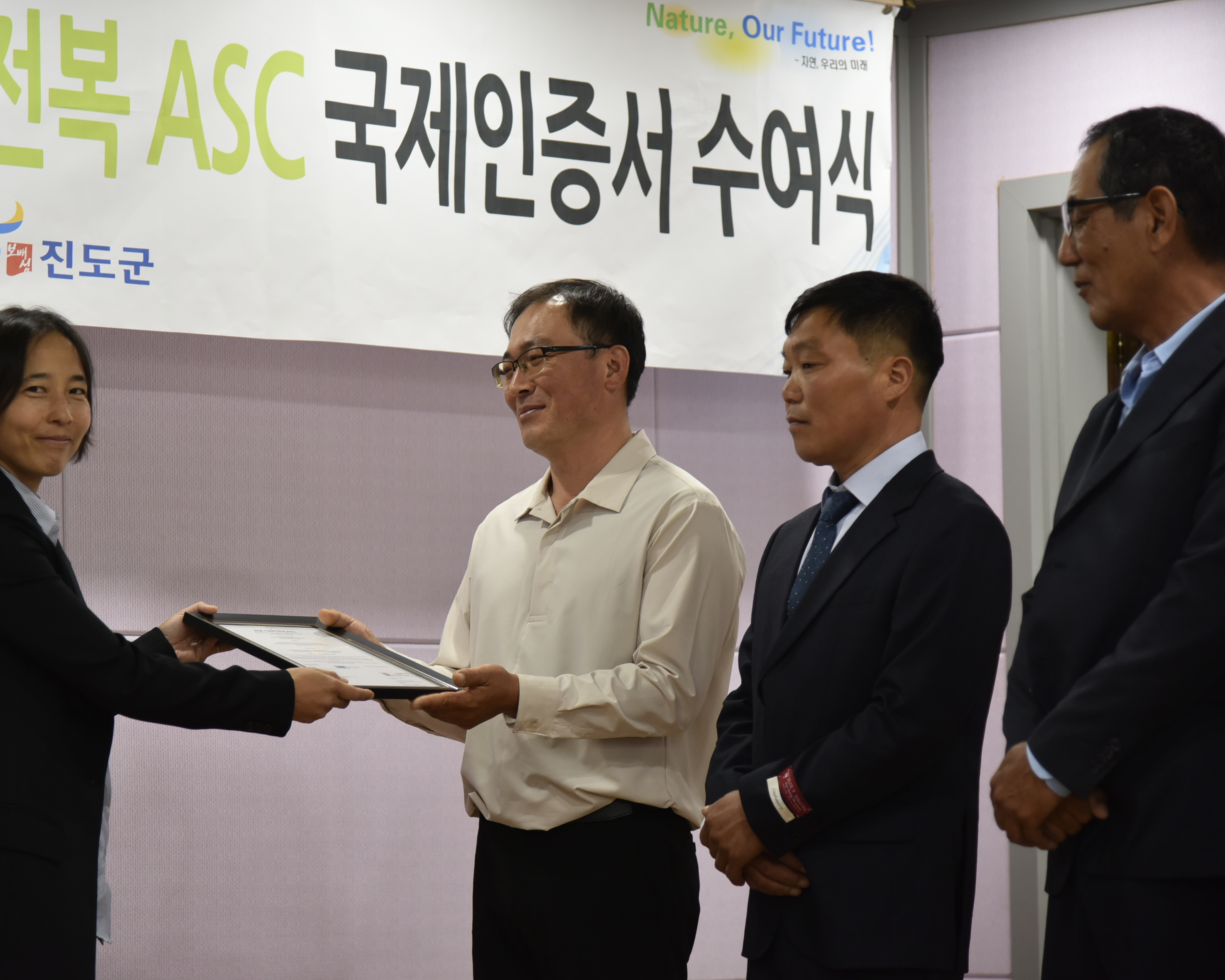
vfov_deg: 14.8
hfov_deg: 18.4
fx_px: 3771
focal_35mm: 104
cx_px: 523
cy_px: 492
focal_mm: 92
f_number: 4
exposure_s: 1/100
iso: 800
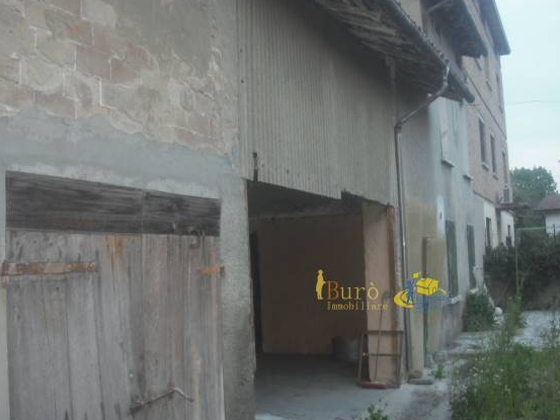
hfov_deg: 42.9
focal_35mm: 44
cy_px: 198
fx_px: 712
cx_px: 305
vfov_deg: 32.9
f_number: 2.8
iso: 200
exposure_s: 1/60
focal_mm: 6.2
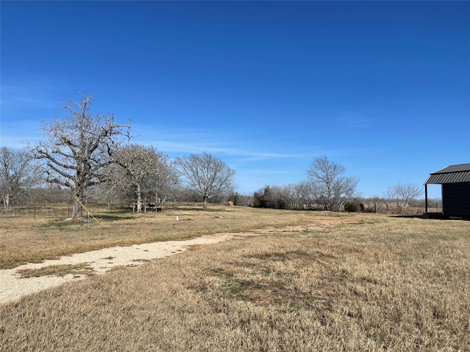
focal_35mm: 25
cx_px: 235
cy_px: 176
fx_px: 339
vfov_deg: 54.9
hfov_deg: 69.4
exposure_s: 1/5618
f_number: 1.6
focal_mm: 5.1
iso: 32
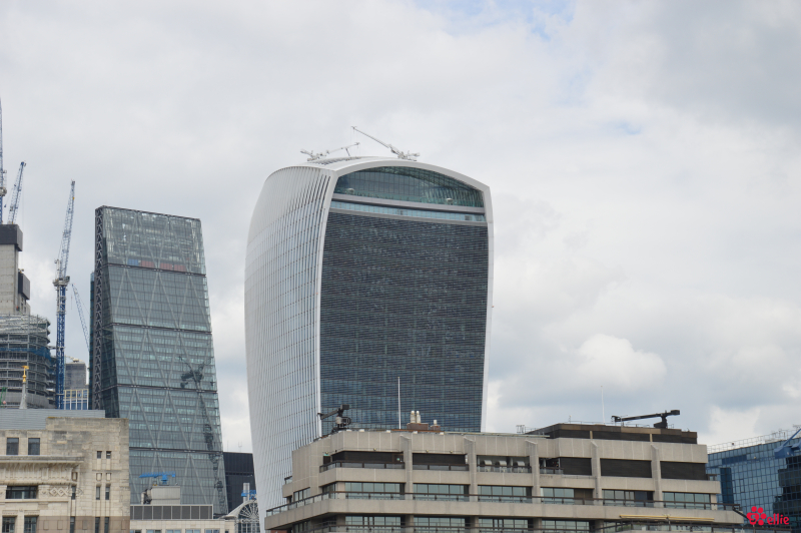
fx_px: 1734
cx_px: 400
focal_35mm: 78
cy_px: 266
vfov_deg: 17.5
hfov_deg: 26.0
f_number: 8
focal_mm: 52
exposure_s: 1/250
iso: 100
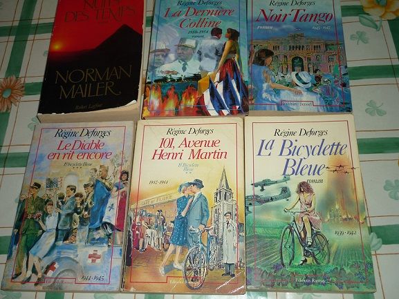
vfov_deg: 43.0
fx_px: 380
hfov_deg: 55.3
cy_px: 150
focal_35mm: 33
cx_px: 200
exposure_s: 1/30
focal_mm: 5.5
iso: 100
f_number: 2.8
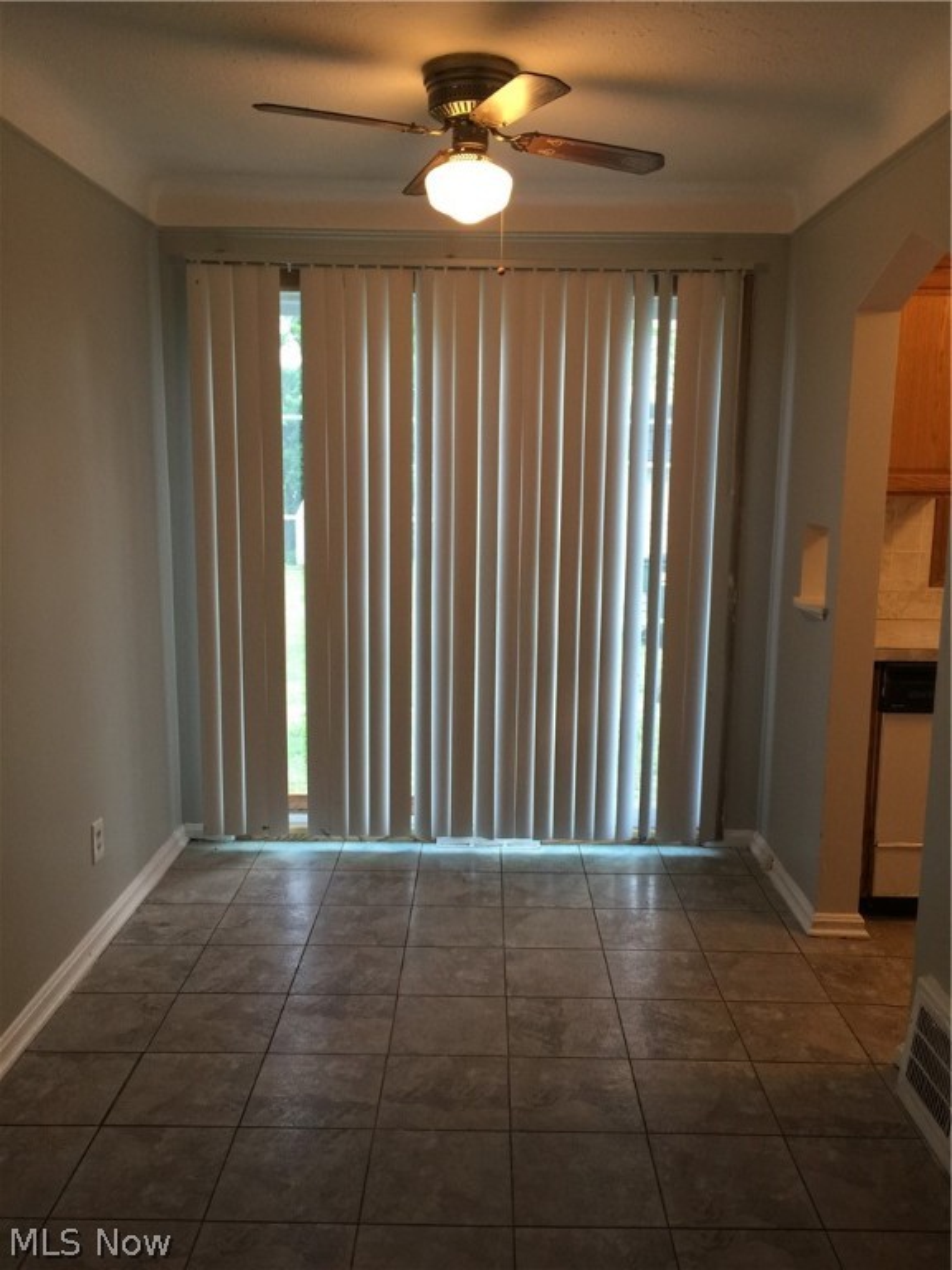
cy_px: 635
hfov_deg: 48.2
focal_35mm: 29
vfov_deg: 61.7
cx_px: 476
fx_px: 1063
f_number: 2.2
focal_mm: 4.15
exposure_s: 1/30
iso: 50
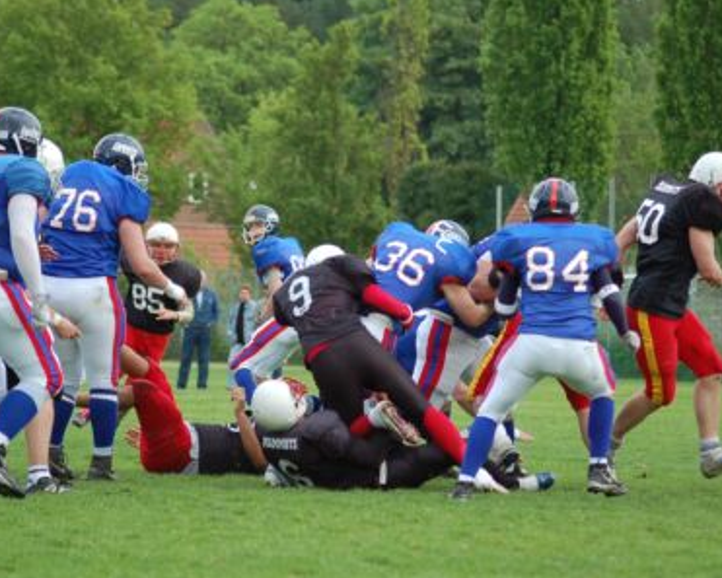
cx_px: 355
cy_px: 288
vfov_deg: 7.5
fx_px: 4403
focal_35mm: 206
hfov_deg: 9.4
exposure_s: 1/640
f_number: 4.2
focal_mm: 120
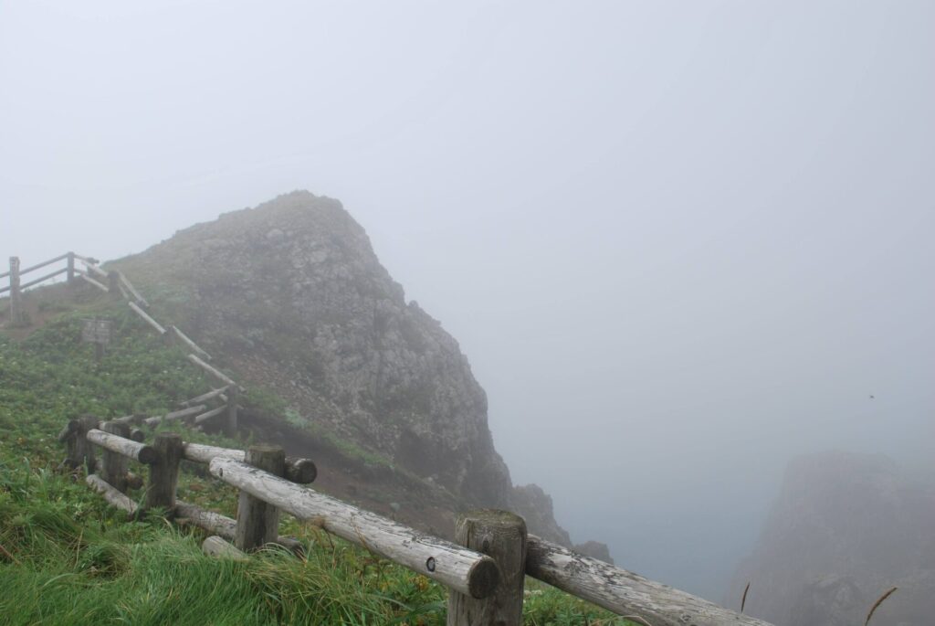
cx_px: 468
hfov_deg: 61.9
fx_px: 780
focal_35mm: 30
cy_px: 313
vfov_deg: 43.7
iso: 100
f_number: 9
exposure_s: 1/320
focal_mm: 20
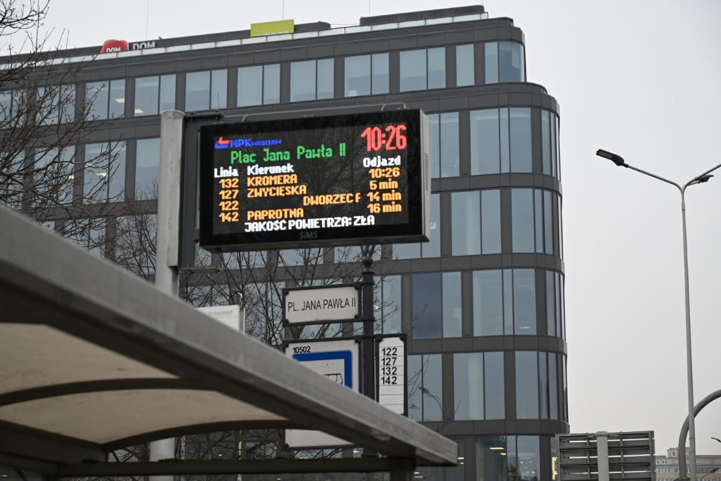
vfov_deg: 19.5
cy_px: 240
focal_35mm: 70
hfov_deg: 28.8
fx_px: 1403
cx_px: 360
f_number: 5
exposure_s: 1/250
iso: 200
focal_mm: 70
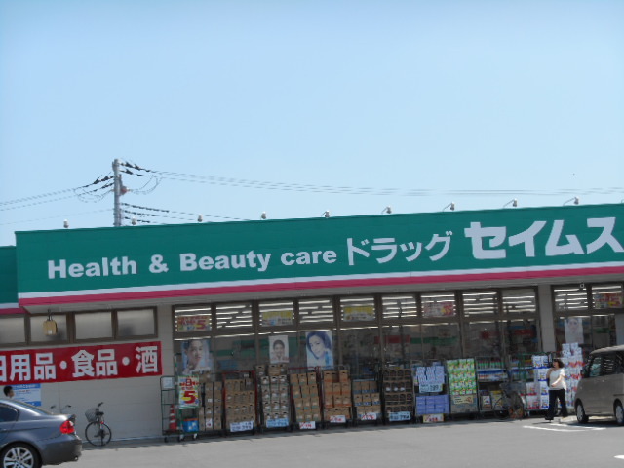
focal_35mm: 80
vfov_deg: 18.4
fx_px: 1442
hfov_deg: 24.4
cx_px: 312
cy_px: 234
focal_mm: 14.3
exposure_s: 1/400
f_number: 4.7
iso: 80
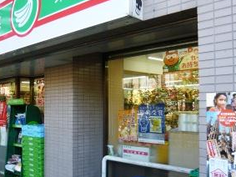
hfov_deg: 47.2
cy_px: 101
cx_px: 58
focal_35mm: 38
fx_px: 259
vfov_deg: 37.6
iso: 100
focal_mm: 4.3
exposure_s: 1/60
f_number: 2.5
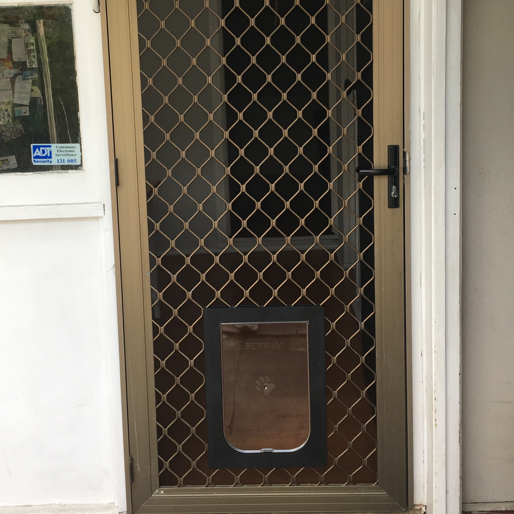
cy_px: 168
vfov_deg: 40.4
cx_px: 268
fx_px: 689
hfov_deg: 40.9
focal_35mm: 41
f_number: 2.2
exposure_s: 1/100
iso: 25
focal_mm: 4.15
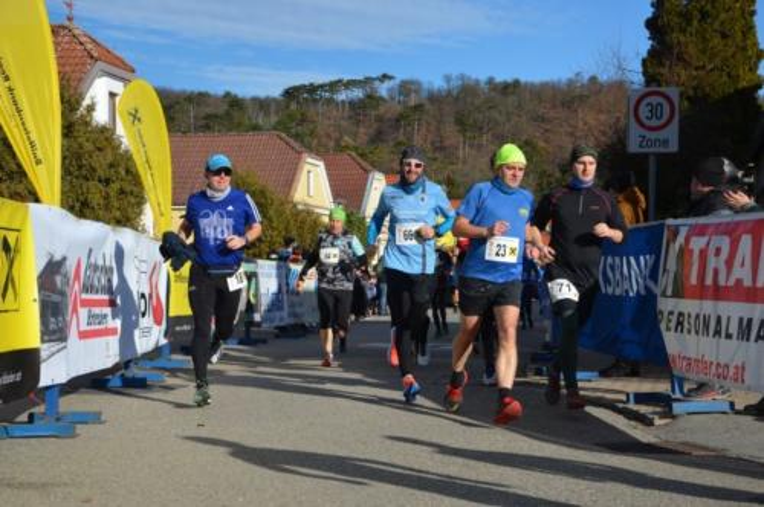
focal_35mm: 72
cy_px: 254
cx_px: 382
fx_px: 1526
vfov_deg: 18.9
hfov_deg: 28.1
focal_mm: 48
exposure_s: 1/2000
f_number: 6.7
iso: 400
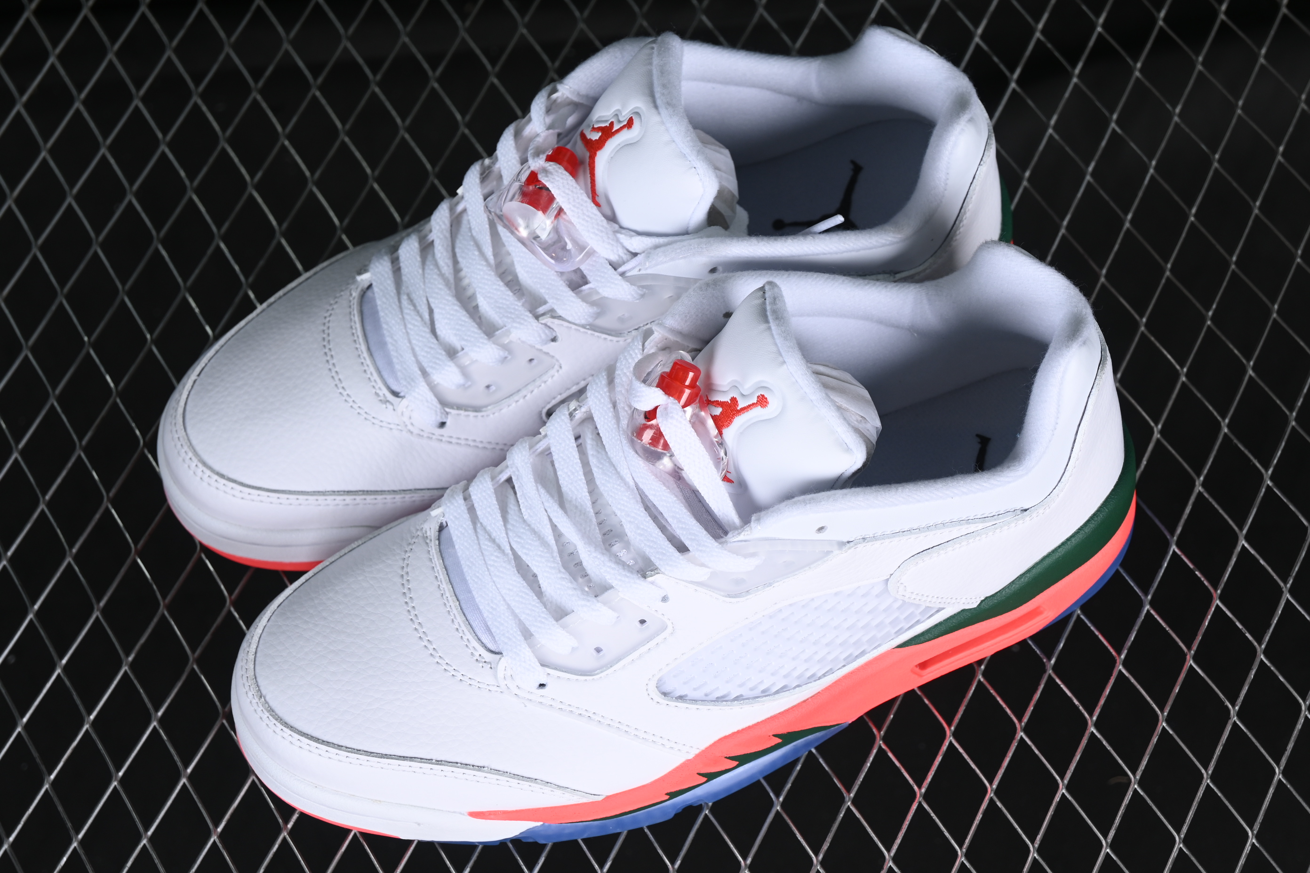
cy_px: 436
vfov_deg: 18.2
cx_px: 655
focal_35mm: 75
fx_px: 2729
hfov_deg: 27.0
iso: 160
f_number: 7.1
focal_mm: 50
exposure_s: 1/100
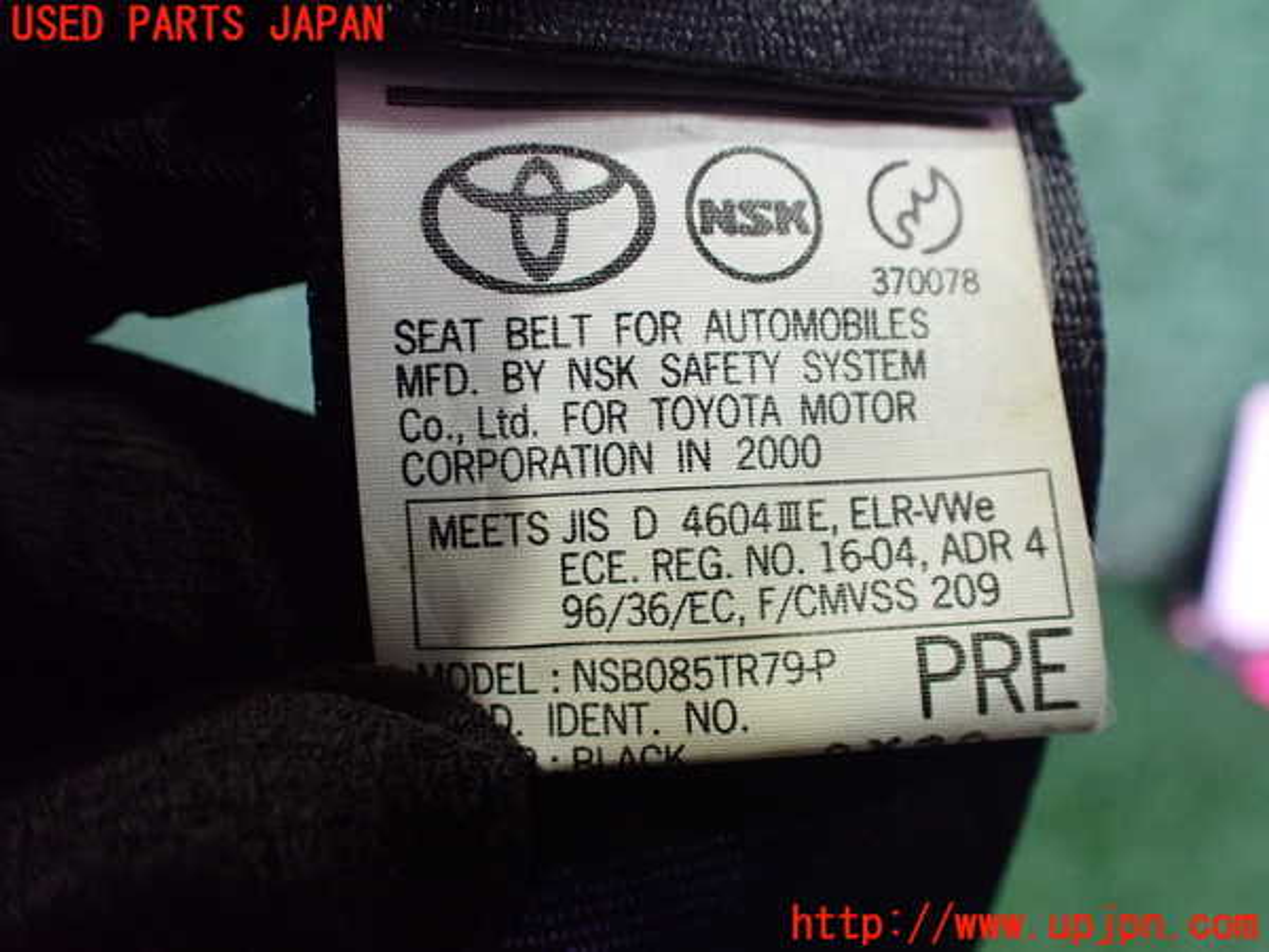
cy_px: 476
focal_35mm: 30
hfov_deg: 60.0
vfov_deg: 46.8
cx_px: 634
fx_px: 1100
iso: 800
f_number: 2.3
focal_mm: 5.4
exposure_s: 1/50
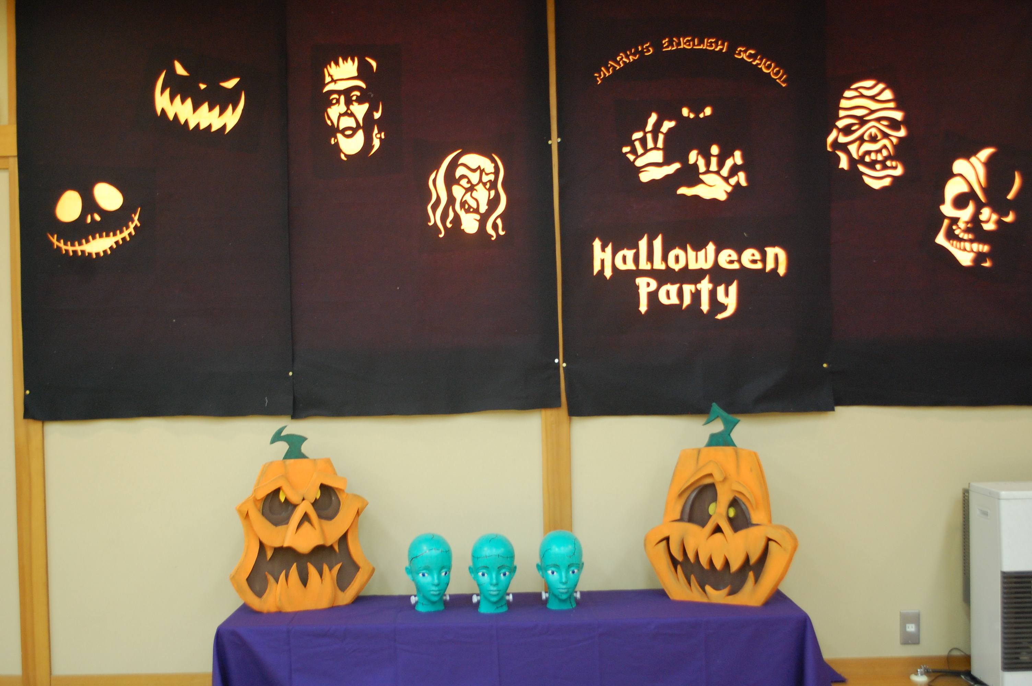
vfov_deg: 34.1
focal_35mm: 39
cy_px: 343
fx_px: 1117
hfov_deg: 49.6
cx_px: 516
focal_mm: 26
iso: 800
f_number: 4.5
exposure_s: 1/10
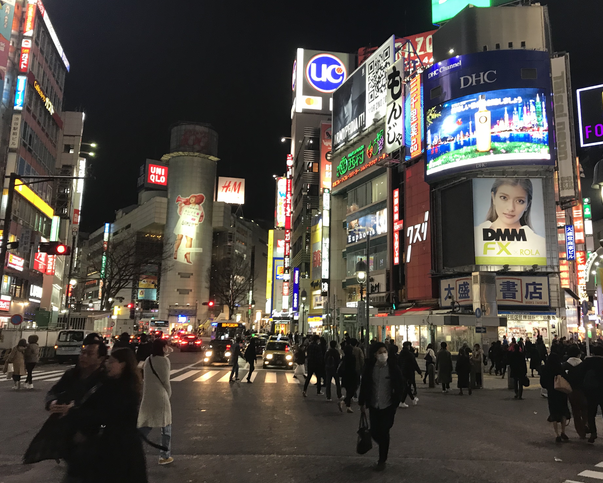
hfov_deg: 58.7
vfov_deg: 48.5
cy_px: 238
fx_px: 535
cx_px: 330
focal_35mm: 30
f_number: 1.8
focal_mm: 3.99
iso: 40
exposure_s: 1/25
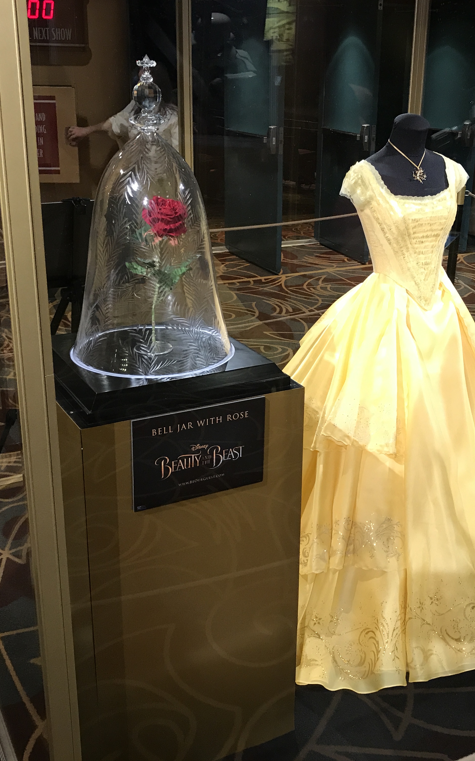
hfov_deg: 31.9
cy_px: 378
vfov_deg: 49.3
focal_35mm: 40
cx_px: 279
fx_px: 828
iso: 50
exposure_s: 1/15
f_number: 1.8
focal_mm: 3.99
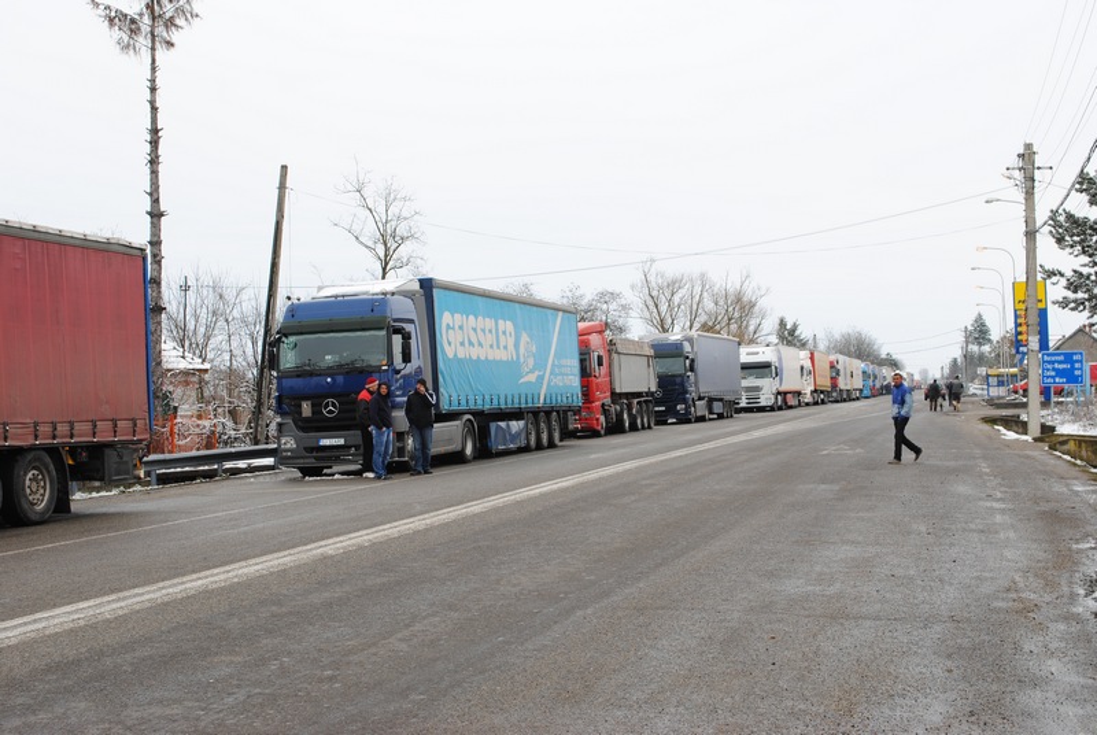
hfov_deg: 37.8
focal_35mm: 52
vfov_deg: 25.8
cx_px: 548
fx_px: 1602
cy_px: 368
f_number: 10
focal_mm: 35
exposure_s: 1/200
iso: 100
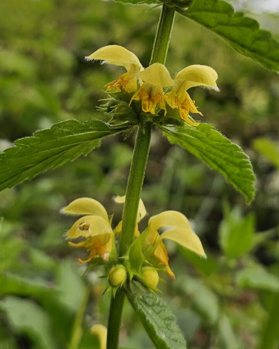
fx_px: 661
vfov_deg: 29.2
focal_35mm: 64
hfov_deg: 23.7
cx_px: 183
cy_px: 94
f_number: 1.7
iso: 10
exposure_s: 1/330
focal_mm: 6.3
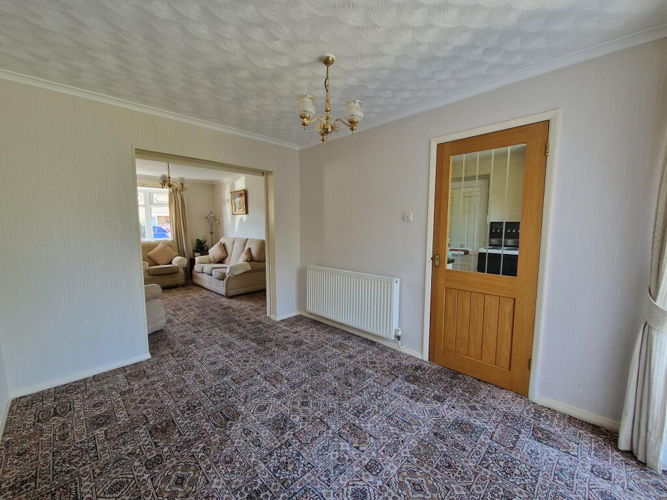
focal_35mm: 13
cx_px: 334
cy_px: 250
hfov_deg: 106.2
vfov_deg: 89.9
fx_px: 250
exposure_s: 1/50
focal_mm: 2.2
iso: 125
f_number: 2.2
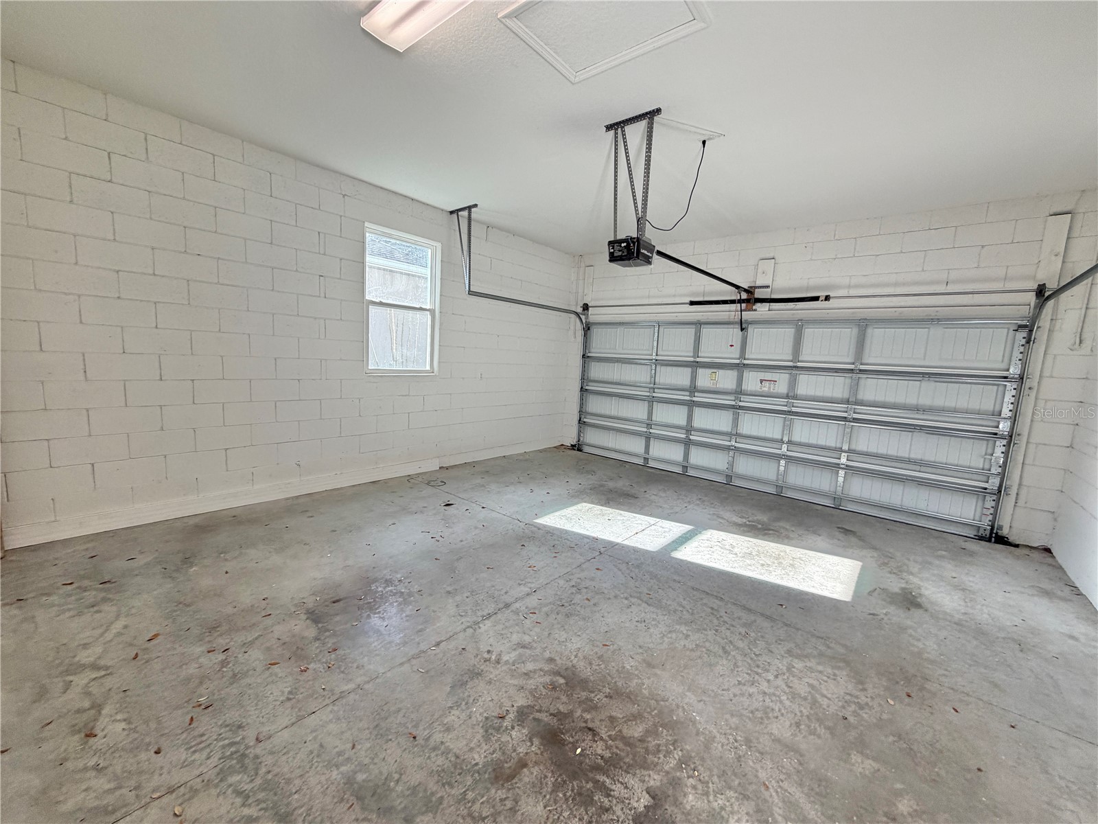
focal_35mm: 14
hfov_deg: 102.1
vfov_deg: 85.7
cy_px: 412
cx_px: 549
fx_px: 444
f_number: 2.2
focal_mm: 2.22
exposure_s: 1/120
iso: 125
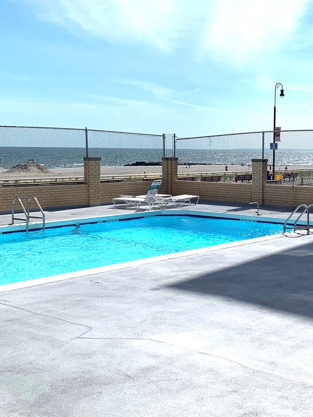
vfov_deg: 36.2
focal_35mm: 53
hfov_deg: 27.2
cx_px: 235
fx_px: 639
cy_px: 203
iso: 25
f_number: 1.8
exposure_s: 1/5405
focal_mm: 4.25
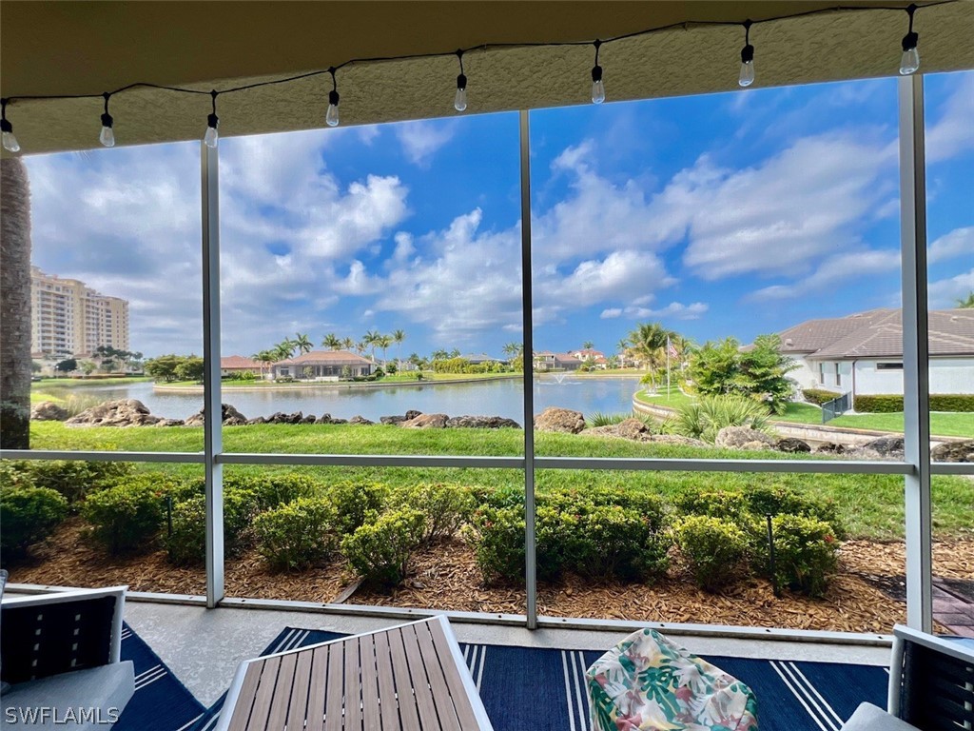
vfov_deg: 85.7
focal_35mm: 14
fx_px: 394
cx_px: 487
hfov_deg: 102.1
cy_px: 366
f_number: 1.8
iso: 32
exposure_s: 1/240
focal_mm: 1.57
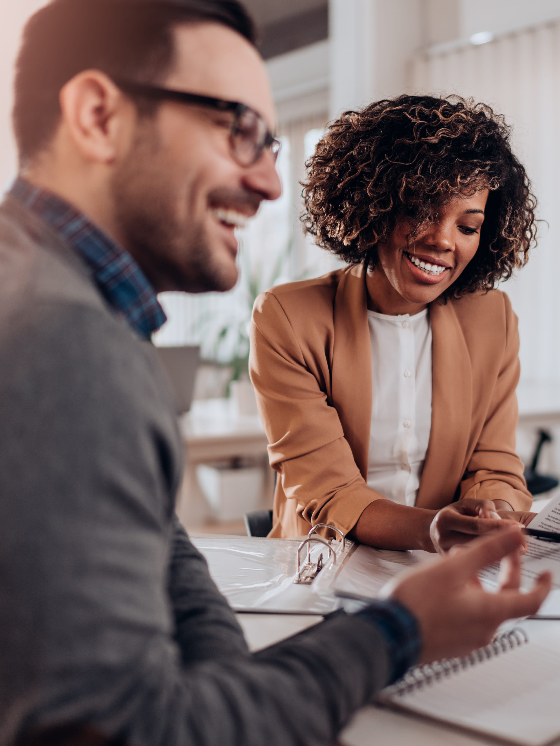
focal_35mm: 51
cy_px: 372
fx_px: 1100
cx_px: 431
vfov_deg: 37.5
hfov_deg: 28.1
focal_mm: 35
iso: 100
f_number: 1.4
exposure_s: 1/640
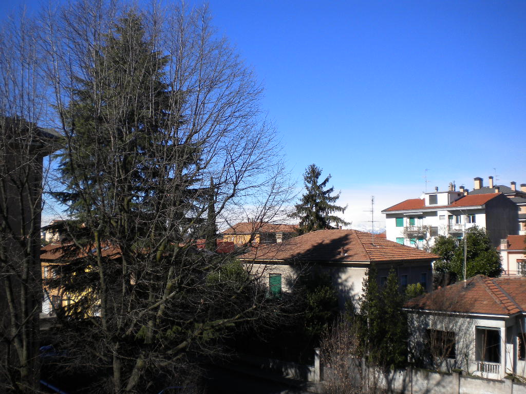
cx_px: 263
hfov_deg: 52.6
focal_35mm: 35
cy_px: 197
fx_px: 532
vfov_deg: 40.7
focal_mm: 6.3
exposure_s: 1/675
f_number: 4.6
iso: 80
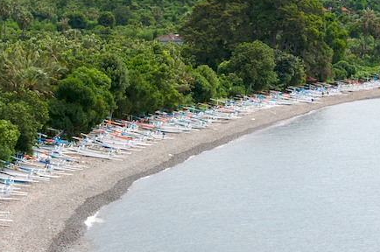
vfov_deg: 8.2
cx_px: 188
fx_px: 1750
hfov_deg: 12.4
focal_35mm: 166
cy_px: 153
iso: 320
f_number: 10
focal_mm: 80
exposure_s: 1/400
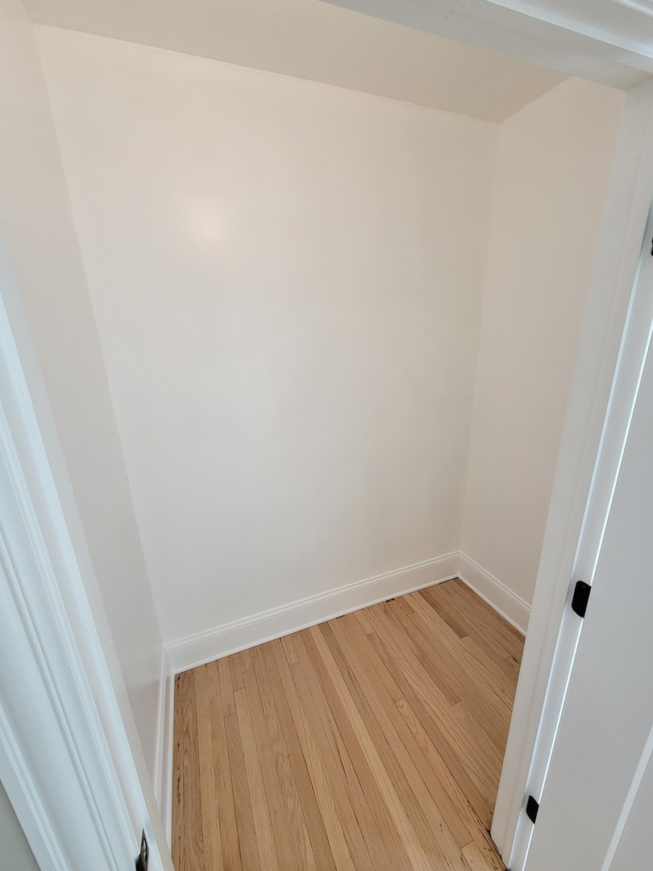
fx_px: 327
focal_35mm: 13
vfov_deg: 106.2
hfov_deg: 89.9
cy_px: 436
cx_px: 326
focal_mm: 2.2
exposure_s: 1/60
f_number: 2.2
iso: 50
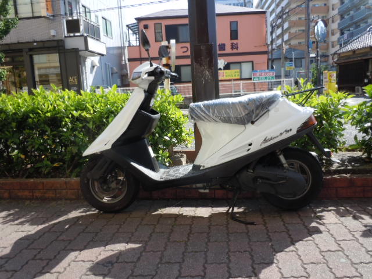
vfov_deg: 49.7
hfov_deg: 63.4
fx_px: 301
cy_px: 140
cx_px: 186
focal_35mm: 28
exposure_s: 1/250
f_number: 3.7
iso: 100
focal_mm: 5
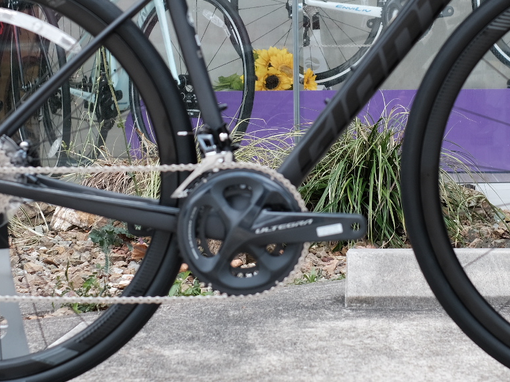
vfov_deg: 12.5
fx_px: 1738
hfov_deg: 16.7
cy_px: 60
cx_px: 301
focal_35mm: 118
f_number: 3.6
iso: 320
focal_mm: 35
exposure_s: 1/550
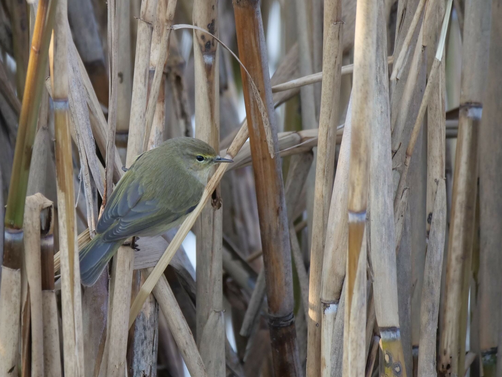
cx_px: 248
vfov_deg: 1.7
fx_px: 12892
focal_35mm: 889
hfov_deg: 2.2
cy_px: 197
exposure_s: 1/250
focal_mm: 400
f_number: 6.3
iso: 800
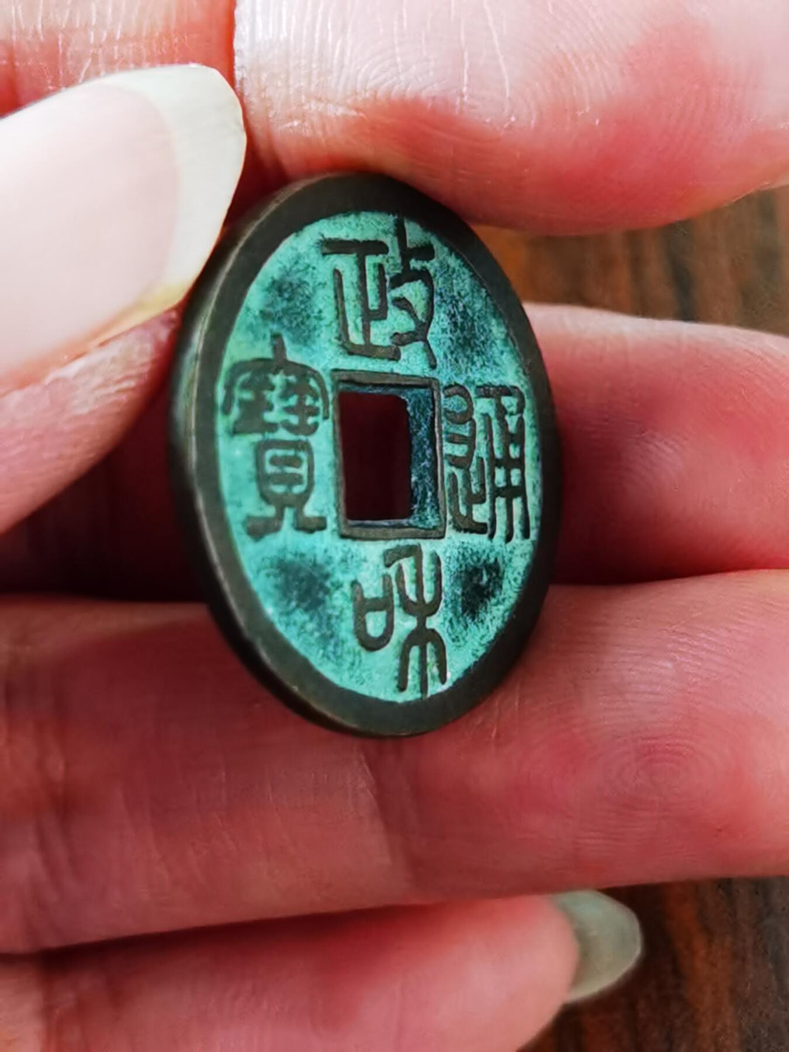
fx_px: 2462
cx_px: 394
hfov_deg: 18.2
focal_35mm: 81
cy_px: 526
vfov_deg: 24.1
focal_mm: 6.71
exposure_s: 1/100
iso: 500
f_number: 1.9
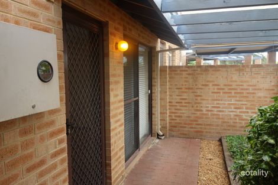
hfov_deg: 65.5
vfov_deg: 46.4
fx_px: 216
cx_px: 139
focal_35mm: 28
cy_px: 92
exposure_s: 1/100
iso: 125
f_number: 3.5
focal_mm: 10.4
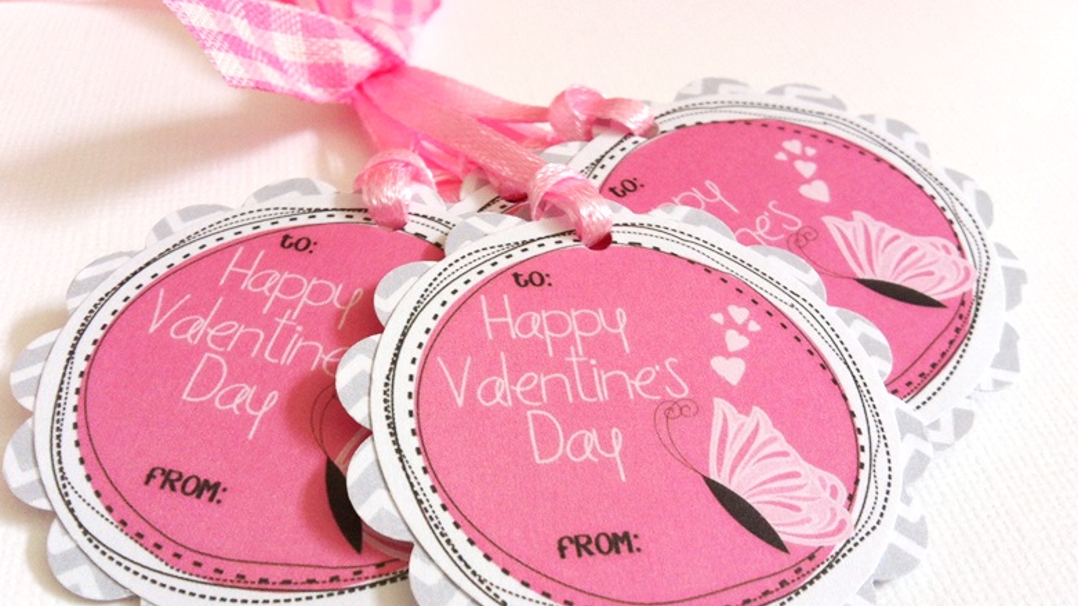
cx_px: 531
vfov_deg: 30.2
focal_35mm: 39
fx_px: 1115
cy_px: 399
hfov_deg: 51.6
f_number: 2.8
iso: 80
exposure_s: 1/30
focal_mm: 3.85
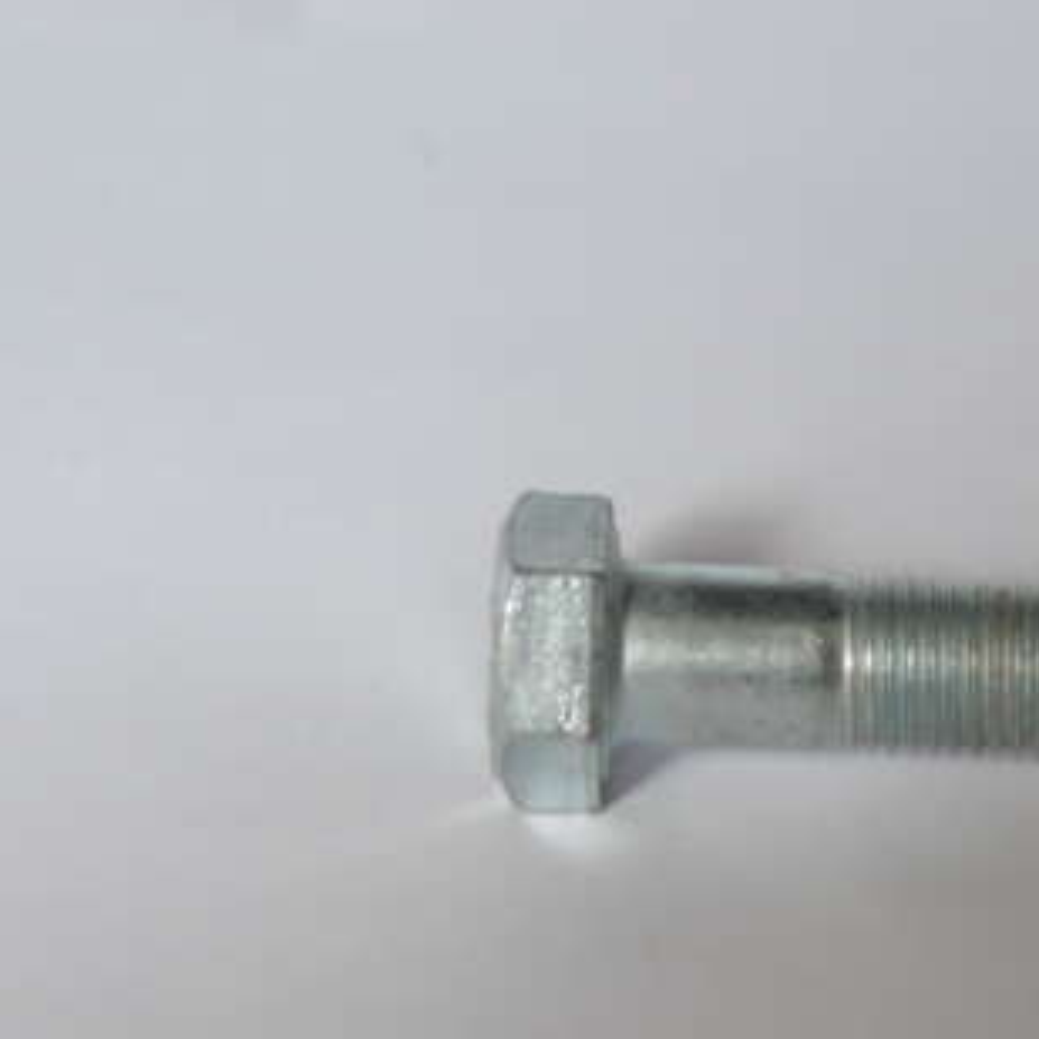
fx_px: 6724
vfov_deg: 8.8
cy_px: 666
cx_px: 894
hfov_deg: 8.8
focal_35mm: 198
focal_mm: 80
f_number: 8
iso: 800
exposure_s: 1/90
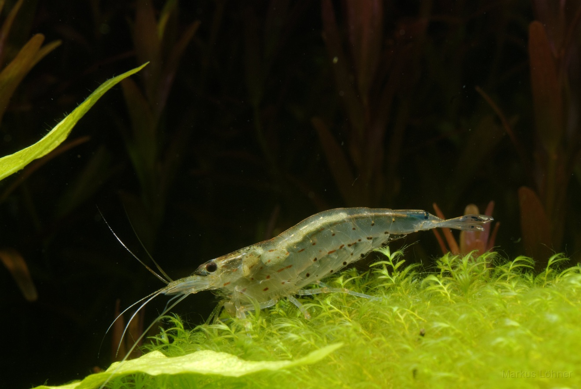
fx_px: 2424
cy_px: 194
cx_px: 290
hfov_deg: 13.7
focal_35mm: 150
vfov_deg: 9.2
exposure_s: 1/125
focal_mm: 100
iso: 100
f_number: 22
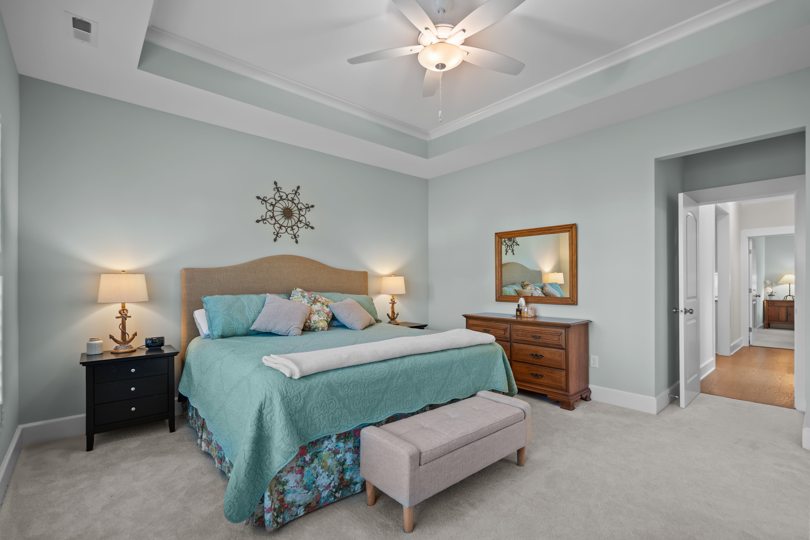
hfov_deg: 96.7
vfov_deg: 73.7
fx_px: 360
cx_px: 405
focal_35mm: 16
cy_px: 270
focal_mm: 16
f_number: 4
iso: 400
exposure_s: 1/5
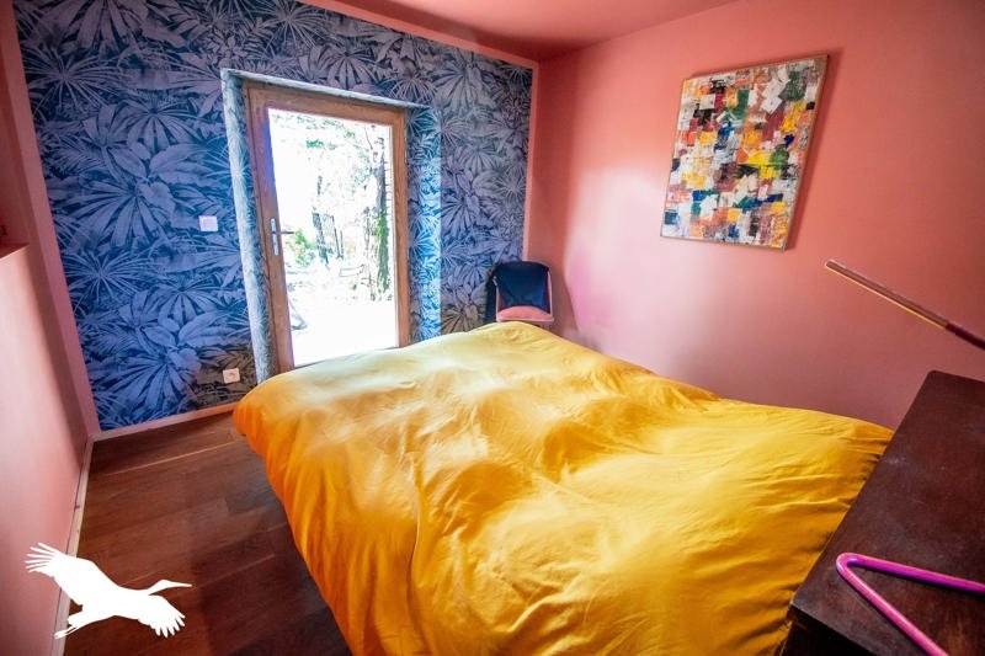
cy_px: 328
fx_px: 410
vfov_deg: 77.3
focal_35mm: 15
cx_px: 492
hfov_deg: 100.4
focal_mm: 10
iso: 2000
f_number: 5
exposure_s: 1/60
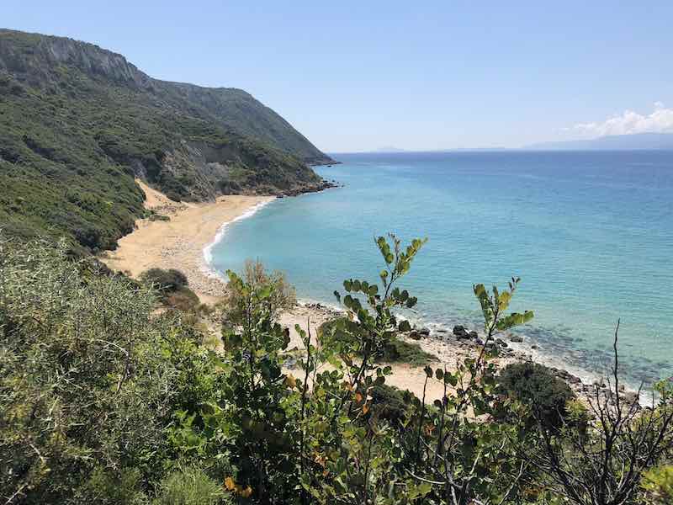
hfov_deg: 63.4
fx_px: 544
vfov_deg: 49.7
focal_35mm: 28
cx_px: 336
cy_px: 252
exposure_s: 1/2857
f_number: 1.8
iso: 20
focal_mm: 3.99
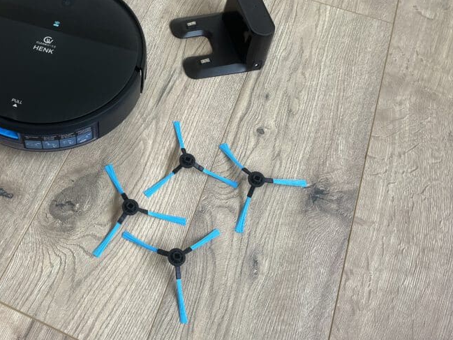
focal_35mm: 41
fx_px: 537
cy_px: 110
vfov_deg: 34.8
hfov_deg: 43.8
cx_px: 96
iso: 100
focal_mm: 5.1
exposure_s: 1/121
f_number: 1.6
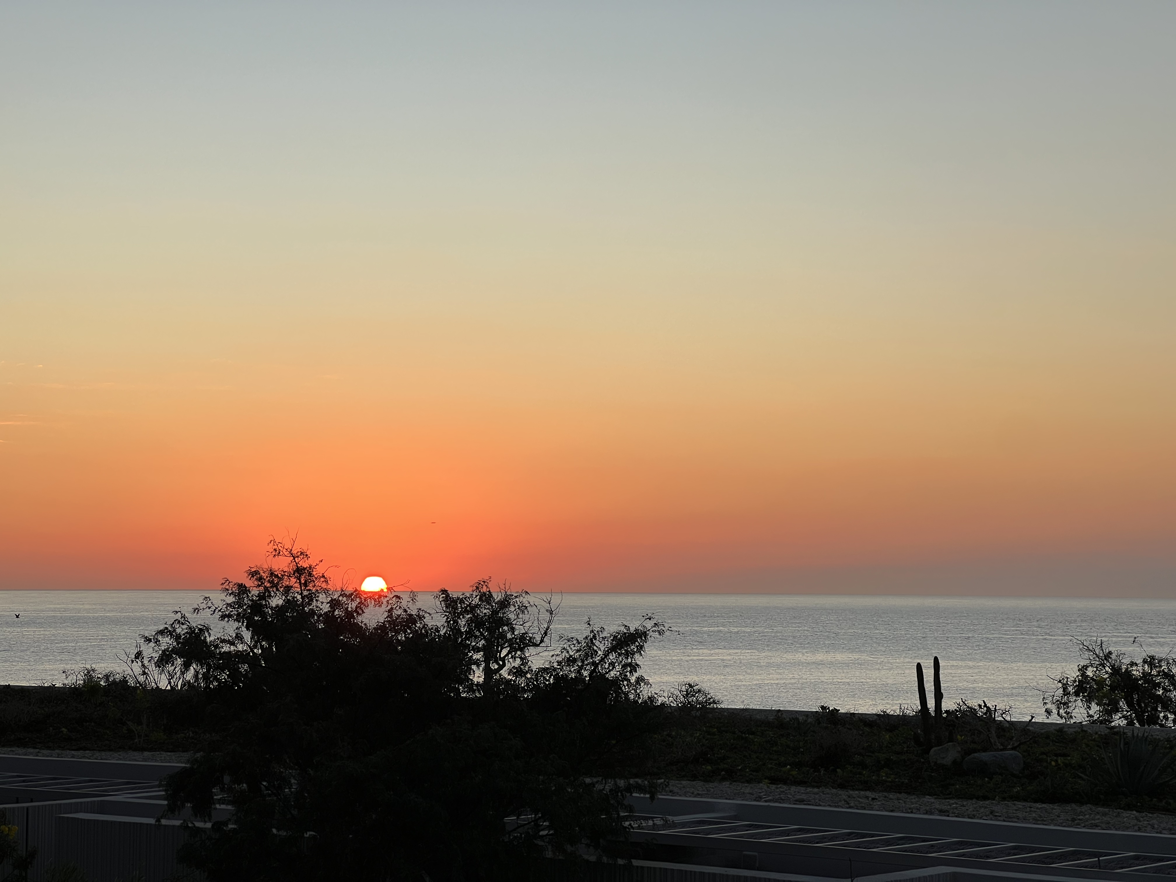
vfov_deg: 19.1
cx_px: 588
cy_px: 441
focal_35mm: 77
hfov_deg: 25.3
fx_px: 2616
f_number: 2.8
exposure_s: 1/316
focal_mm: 9
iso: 32
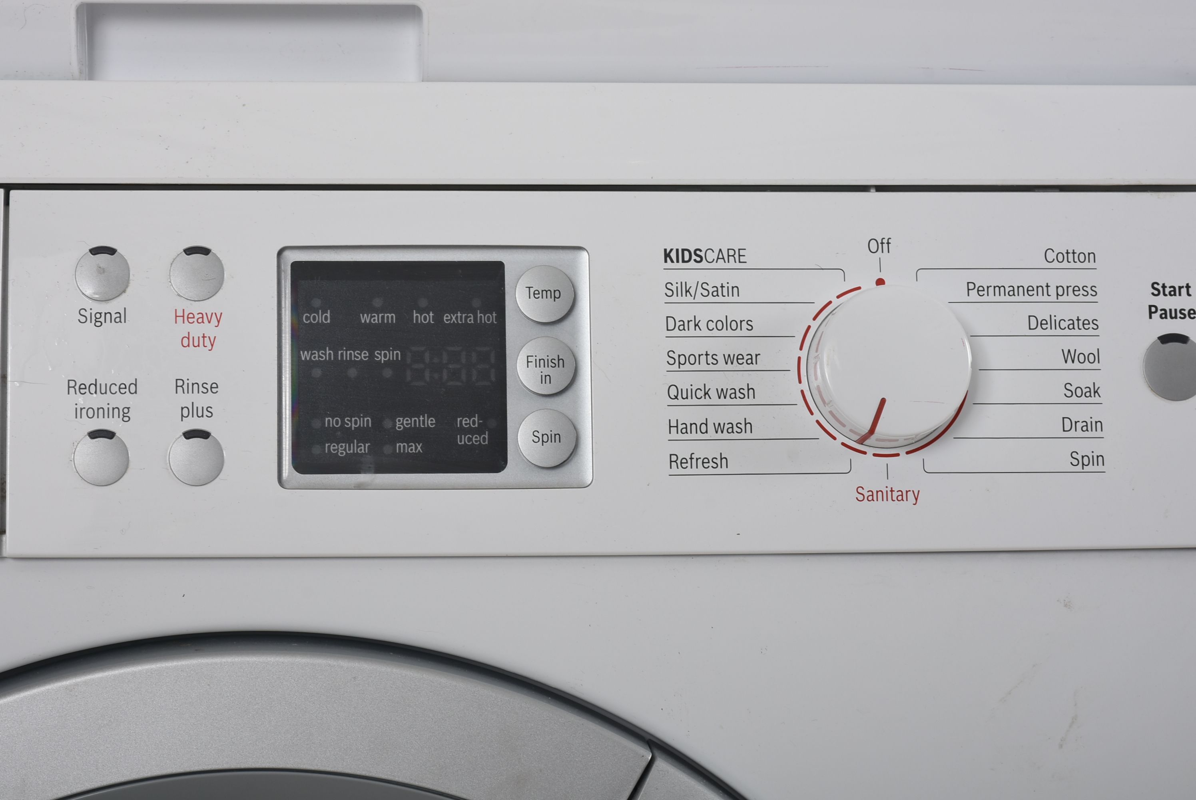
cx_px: 598
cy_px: 400
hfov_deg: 20.6
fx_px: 3291
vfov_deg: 13.8
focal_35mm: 99
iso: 200
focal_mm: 66
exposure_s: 1/200
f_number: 14
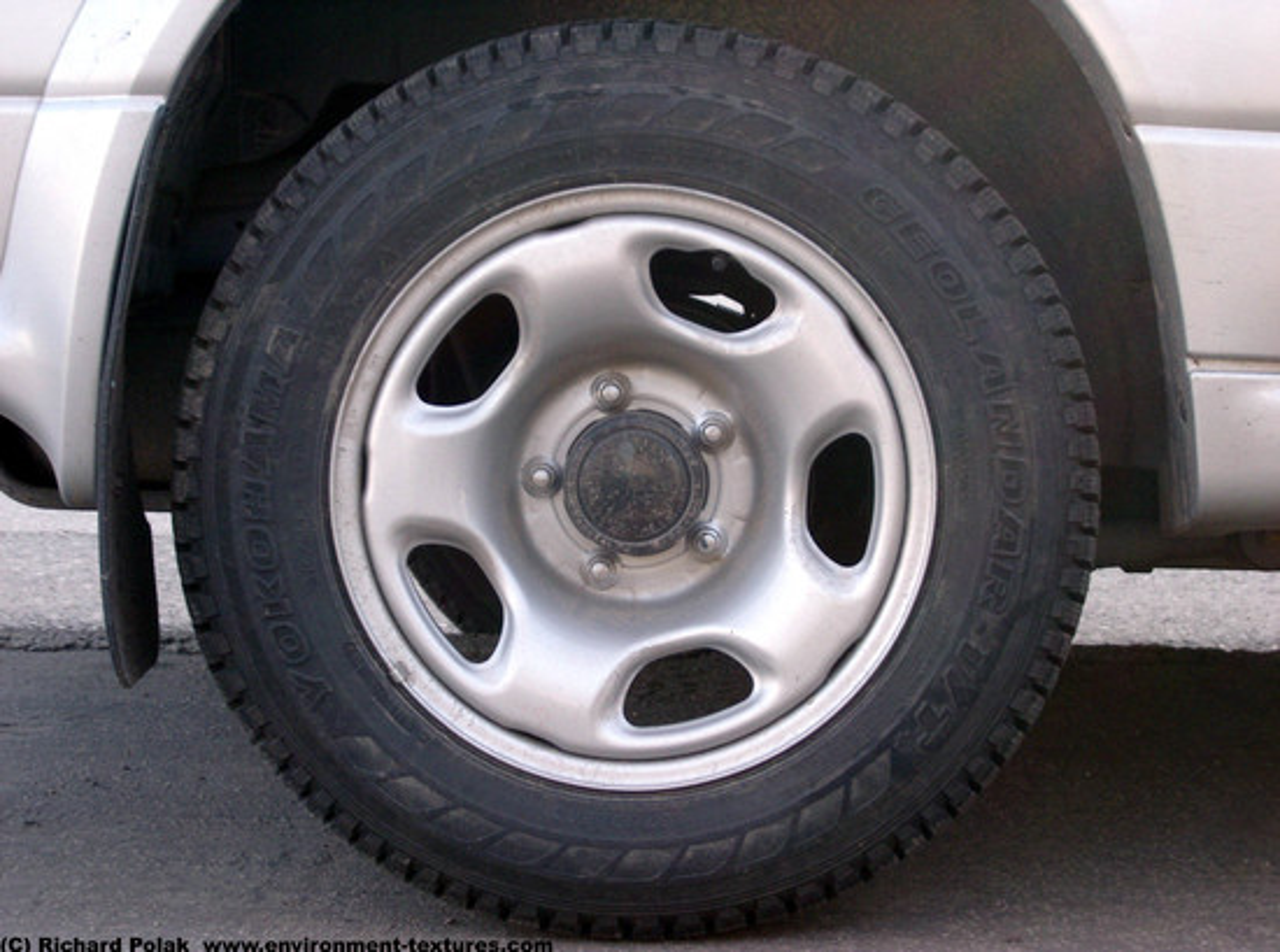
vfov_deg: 14.9
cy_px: 476
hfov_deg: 19.9
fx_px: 3650
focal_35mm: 99
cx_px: 640
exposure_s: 1/125
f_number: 4.6
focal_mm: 20.2
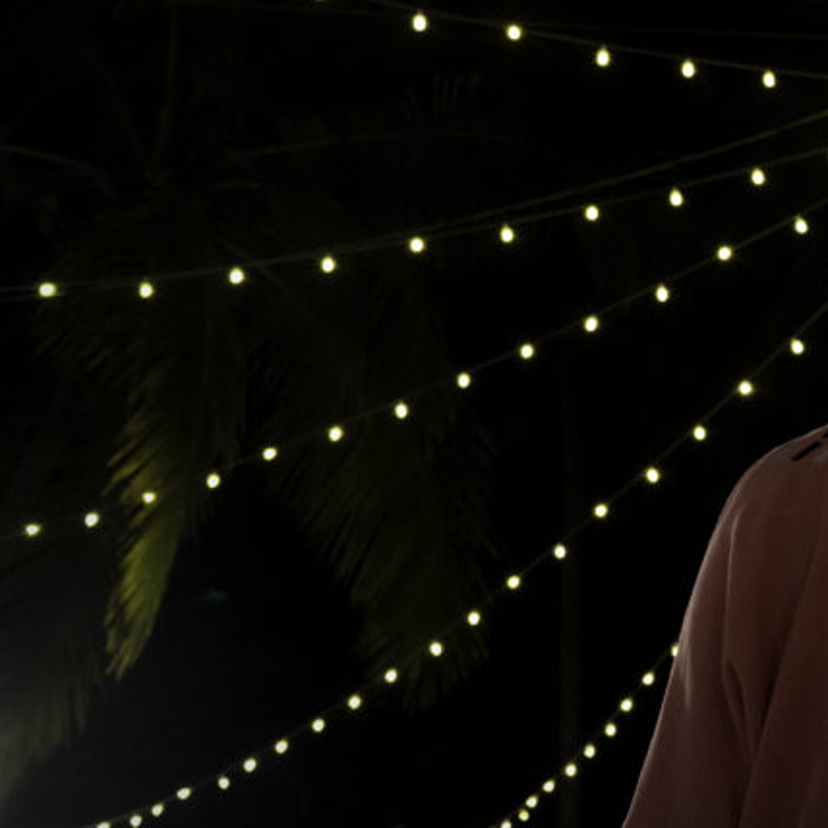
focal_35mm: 57
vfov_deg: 29.6
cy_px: 204
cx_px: 973
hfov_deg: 26.9
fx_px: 1543
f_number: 7.1
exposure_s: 1/80
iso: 6400
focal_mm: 28
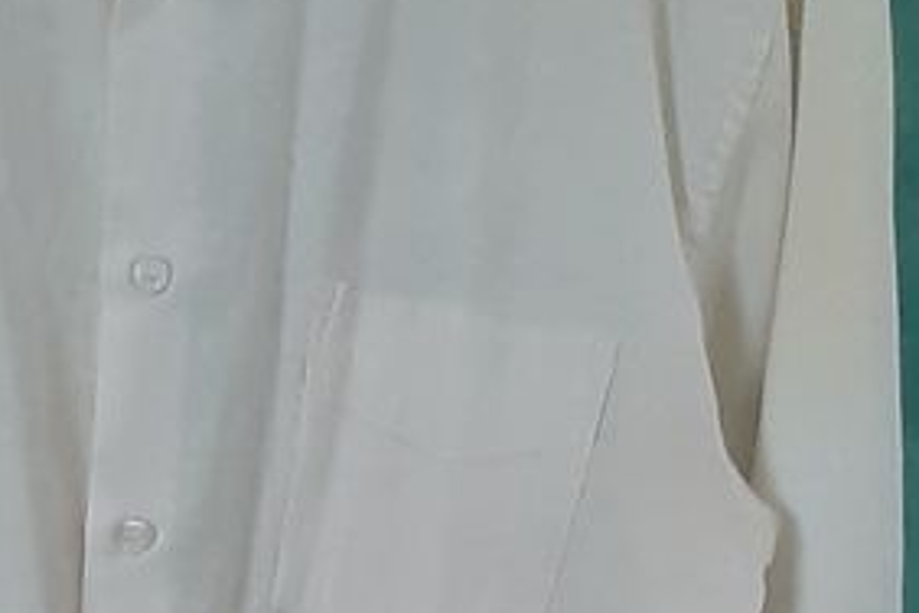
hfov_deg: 39.9
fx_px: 1225
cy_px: 721
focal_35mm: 48
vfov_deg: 25.4
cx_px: 225
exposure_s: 1/50
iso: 125
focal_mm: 1.13
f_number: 2.2
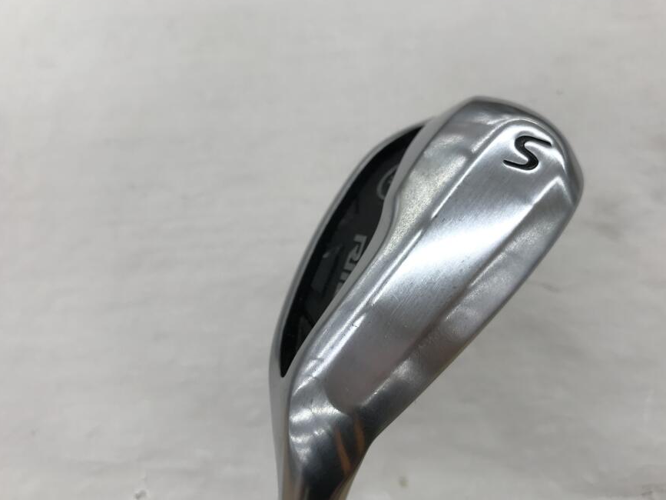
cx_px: 353
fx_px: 596
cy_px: 254
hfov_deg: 58.3
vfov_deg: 45.4
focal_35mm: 31
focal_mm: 3.99
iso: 25
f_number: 1.8
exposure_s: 1/120
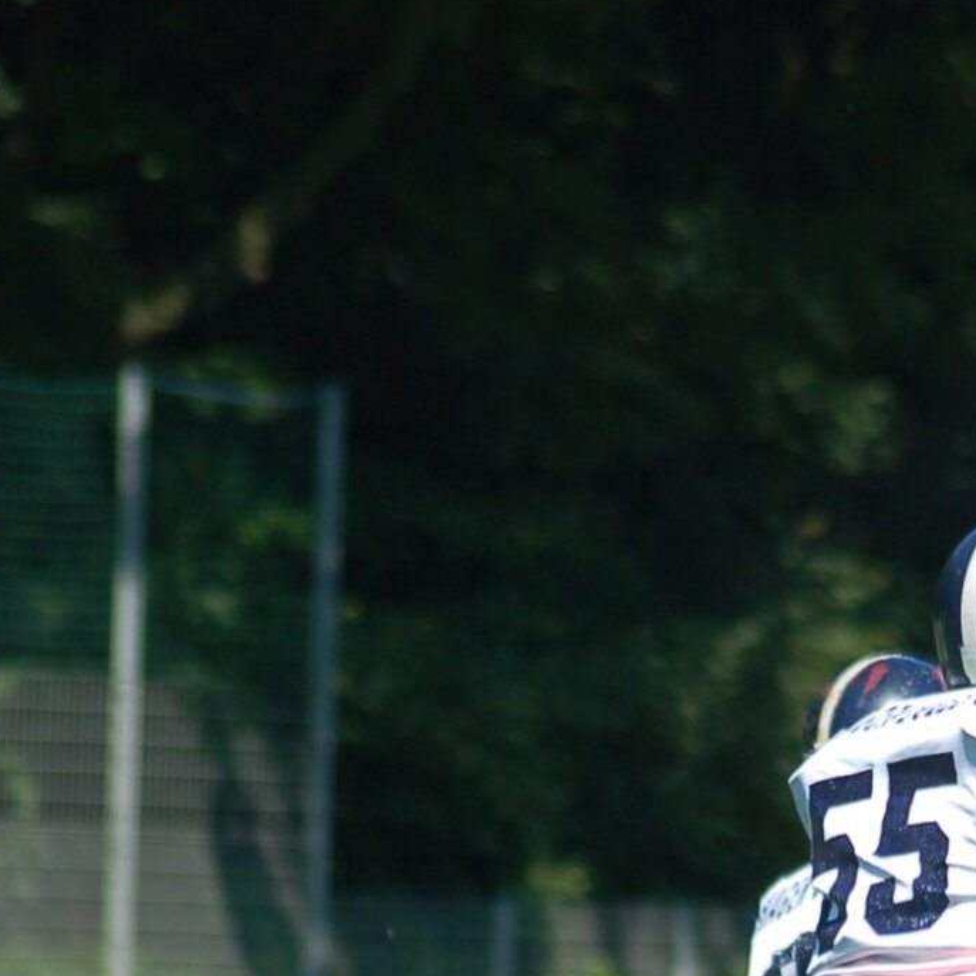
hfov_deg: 2.9
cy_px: 1026
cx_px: 932
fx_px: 19490
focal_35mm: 611
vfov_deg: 2.9
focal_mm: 150
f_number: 5
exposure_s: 1/1250
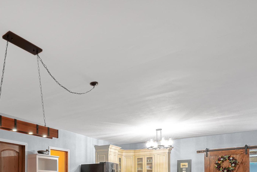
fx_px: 221
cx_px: 41
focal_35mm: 31
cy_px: 179
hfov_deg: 54.7
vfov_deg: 37.1
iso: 2000
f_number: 10
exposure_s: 1
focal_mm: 14
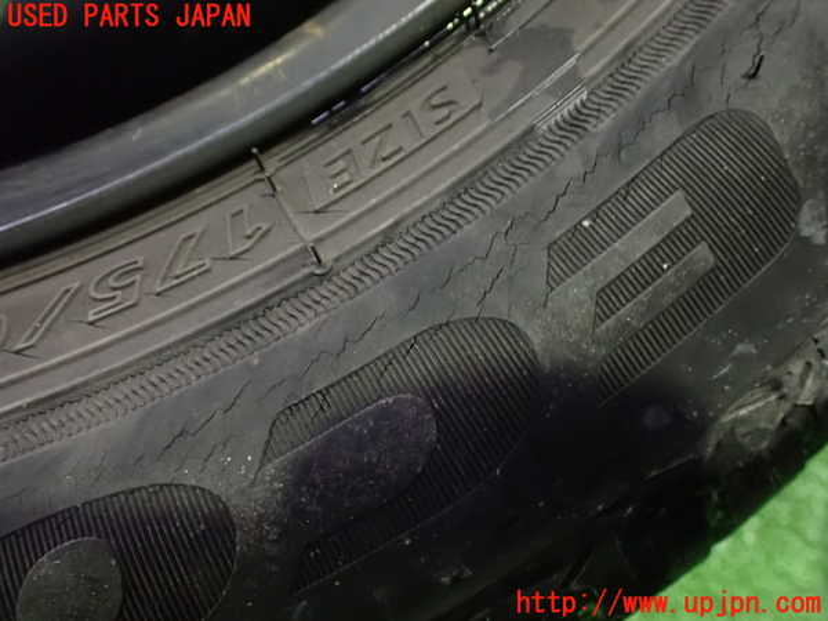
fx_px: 765
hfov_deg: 56.8
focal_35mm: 32
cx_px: 414
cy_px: 310
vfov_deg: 44.2
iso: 1600
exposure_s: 1/25
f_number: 2.4
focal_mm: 5.79
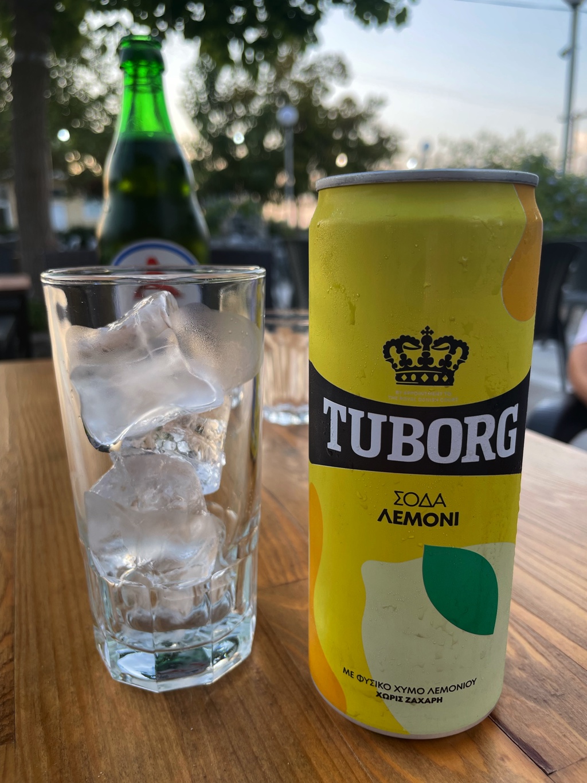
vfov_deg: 67.3
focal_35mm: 26
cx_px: 294
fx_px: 588
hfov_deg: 53.1
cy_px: 392
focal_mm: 4.2
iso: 32
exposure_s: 1/174
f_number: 1.6
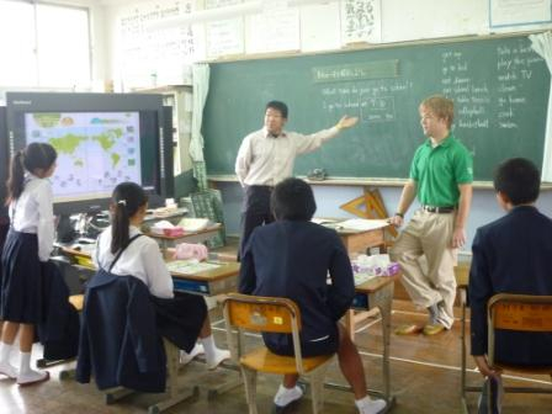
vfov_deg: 33.6
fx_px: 686
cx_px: 276
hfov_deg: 43.9
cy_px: 207
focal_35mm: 43
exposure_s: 1/30
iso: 400
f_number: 3.7
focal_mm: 7.7
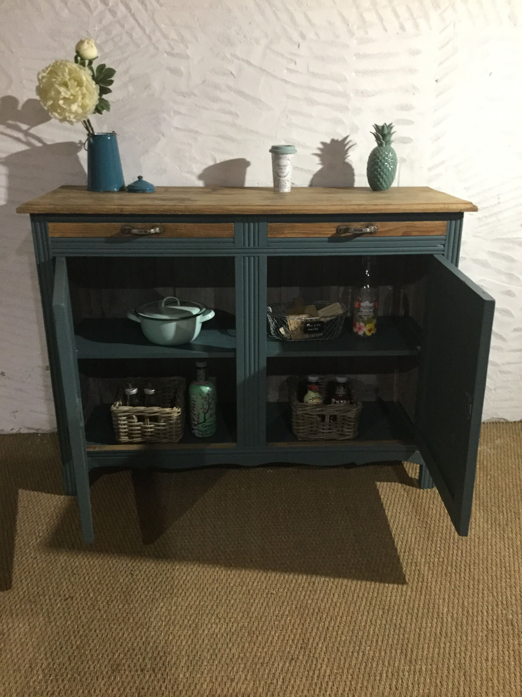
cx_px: 261
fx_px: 623
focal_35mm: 31
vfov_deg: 58.4
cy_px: 348
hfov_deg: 45.4
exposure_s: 1/20
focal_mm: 3.3
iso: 200
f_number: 2.4
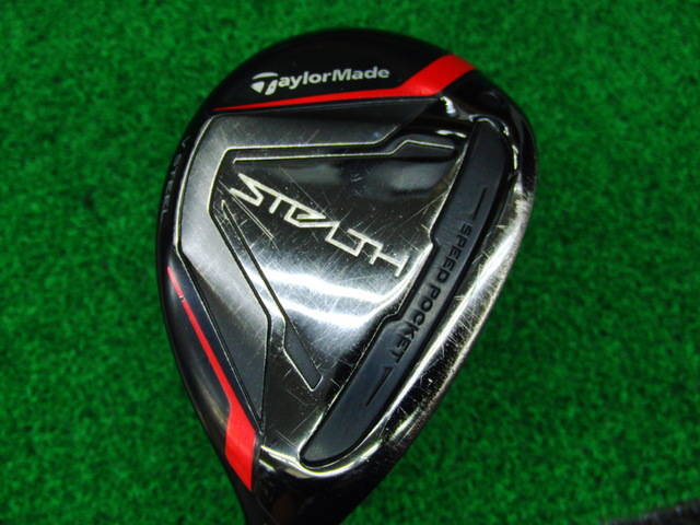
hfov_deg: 50.1
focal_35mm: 37
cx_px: 350
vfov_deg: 38.7
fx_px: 748
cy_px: 262
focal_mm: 6.42
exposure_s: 1/60
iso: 400
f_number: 3.6
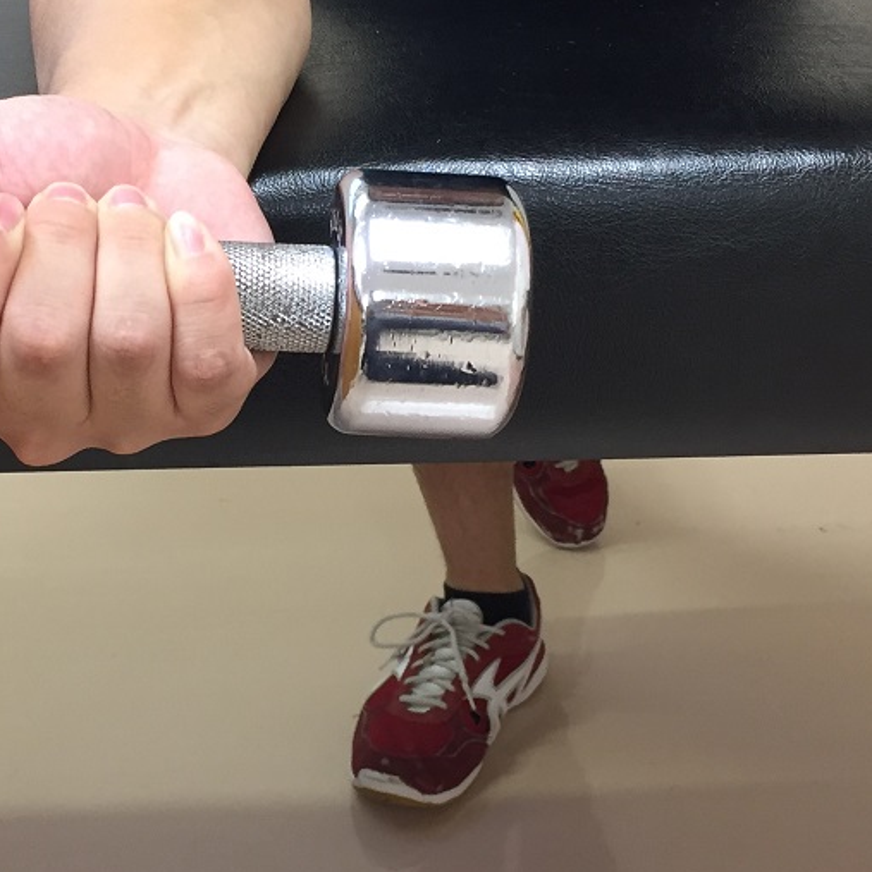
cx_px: 282
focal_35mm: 66
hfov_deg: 25.9
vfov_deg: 26.1
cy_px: 361
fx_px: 1881
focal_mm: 4.15
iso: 100
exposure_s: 1/33
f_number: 2.2
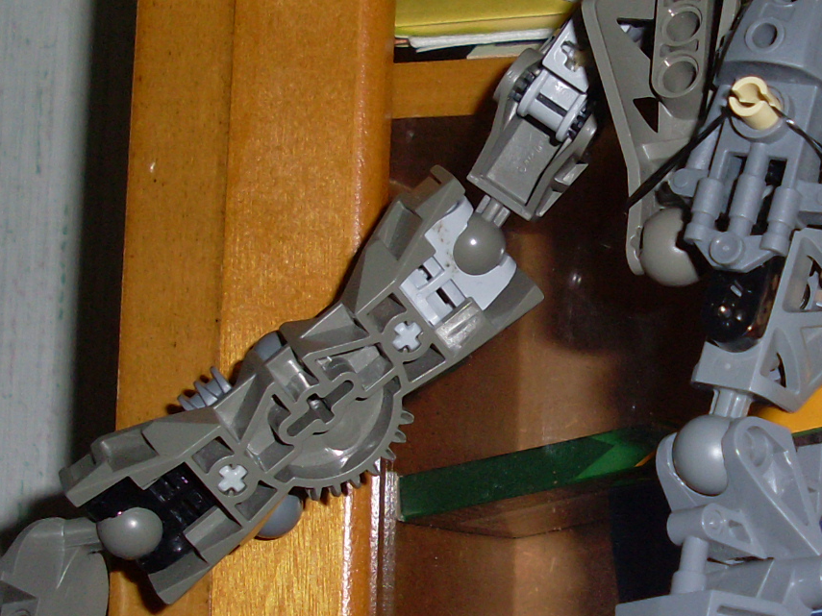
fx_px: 2161
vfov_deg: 16.2
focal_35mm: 91
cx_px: 690
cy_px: 323
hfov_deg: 21.2
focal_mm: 6.3
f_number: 7.7
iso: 100
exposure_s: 1/45
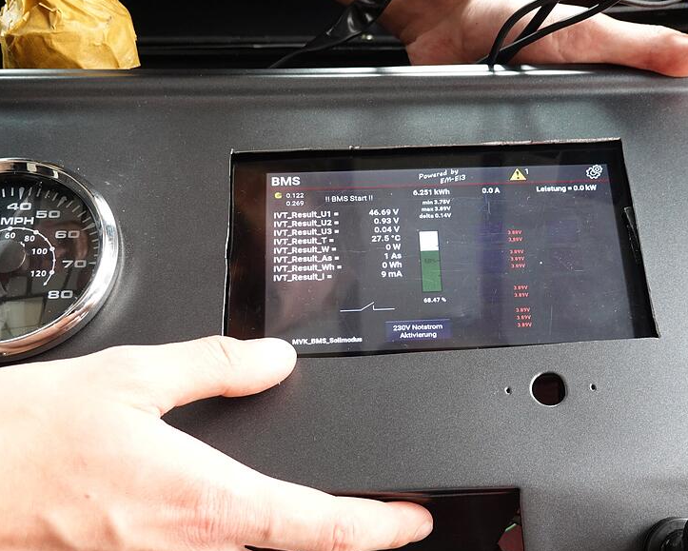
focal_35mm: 45
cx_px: 442
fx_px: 917
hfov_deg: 40.8
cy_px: 290
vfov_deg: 33.4
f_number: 3.5
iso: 640
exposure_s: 1/40
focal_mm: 13.84
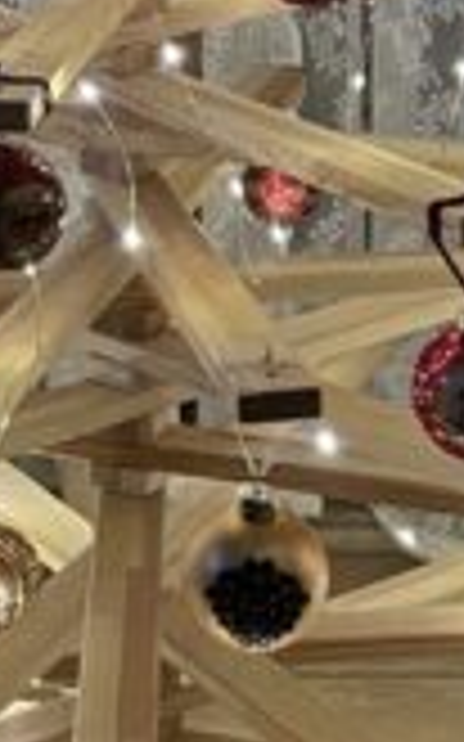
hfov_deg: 9.7
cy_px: -189
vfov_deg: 15.0
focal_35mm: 134
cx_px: -5
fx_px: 2714
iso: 500
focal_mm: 4.2
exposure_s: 1/25
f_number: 1.6
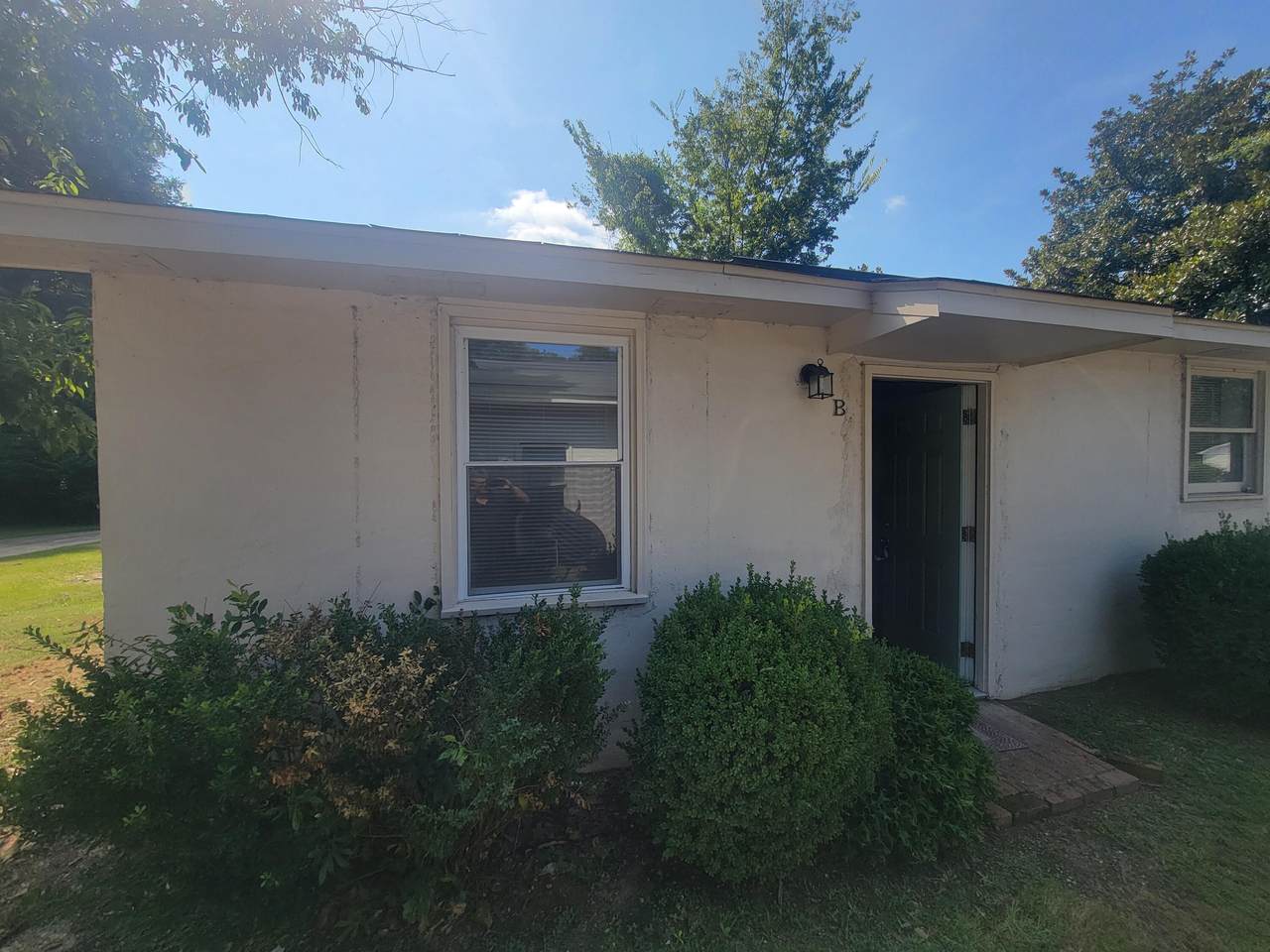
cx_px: 635
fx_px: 477
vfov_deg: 89.9
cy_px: 476
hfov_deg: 106.2
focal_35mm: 13
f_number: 2.2
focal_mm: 2.2
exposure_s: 1/794
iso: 50
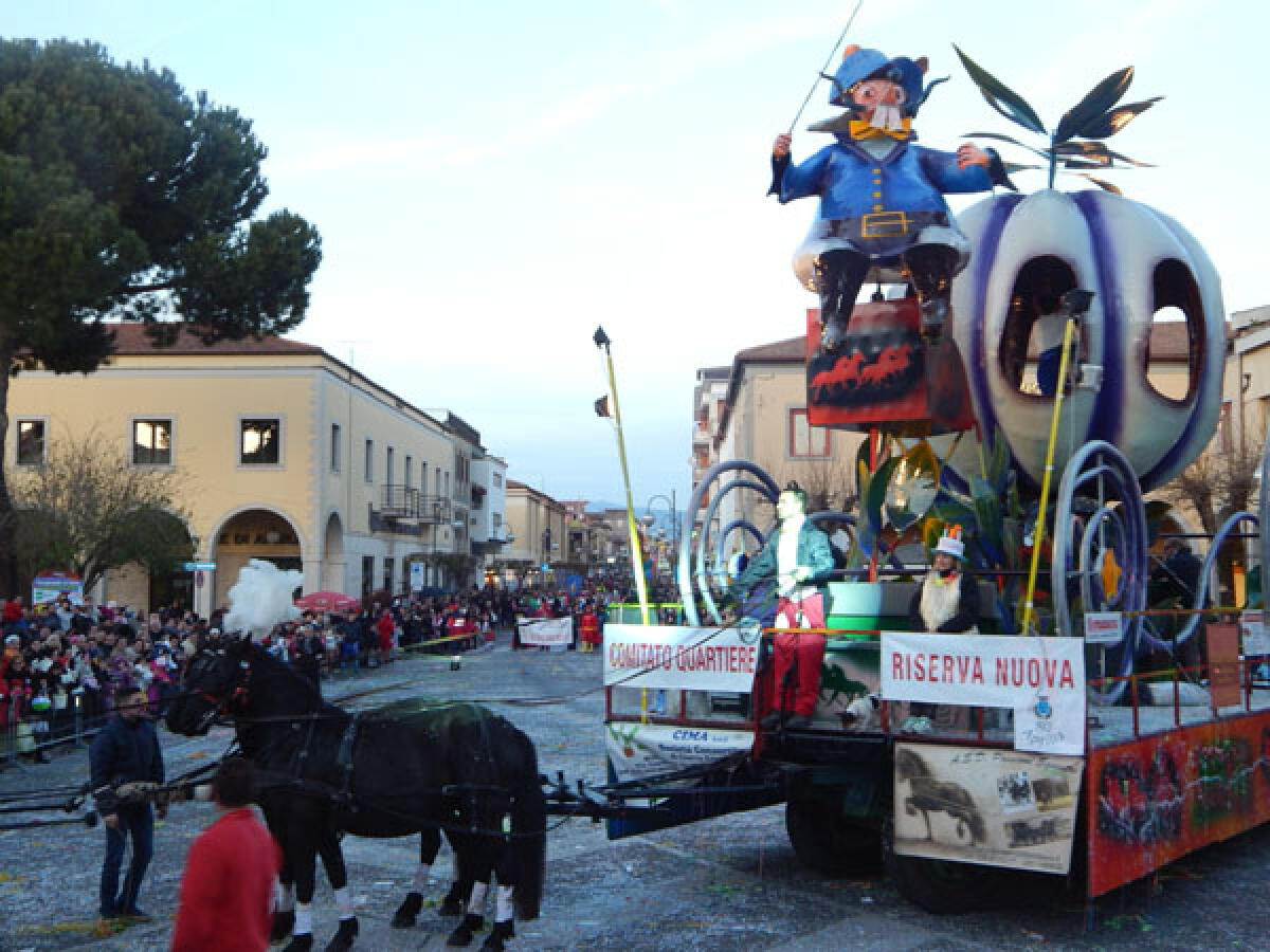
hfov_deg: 43.9
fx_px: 1578
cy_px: 476
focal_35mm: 43
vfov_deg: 33.6
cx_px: 635
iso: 160
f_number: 3.6
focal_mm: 7.7
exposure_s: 1/30
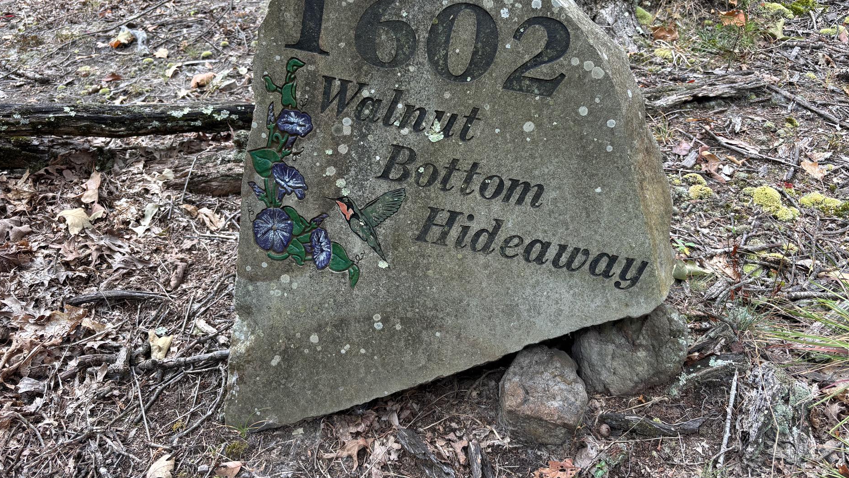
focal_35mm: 31
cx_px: 438
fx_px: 698
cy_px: 174
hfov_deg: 62.6
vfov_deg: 37.5
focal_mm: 5.96
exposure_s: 1/258
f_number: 1.6
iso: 40
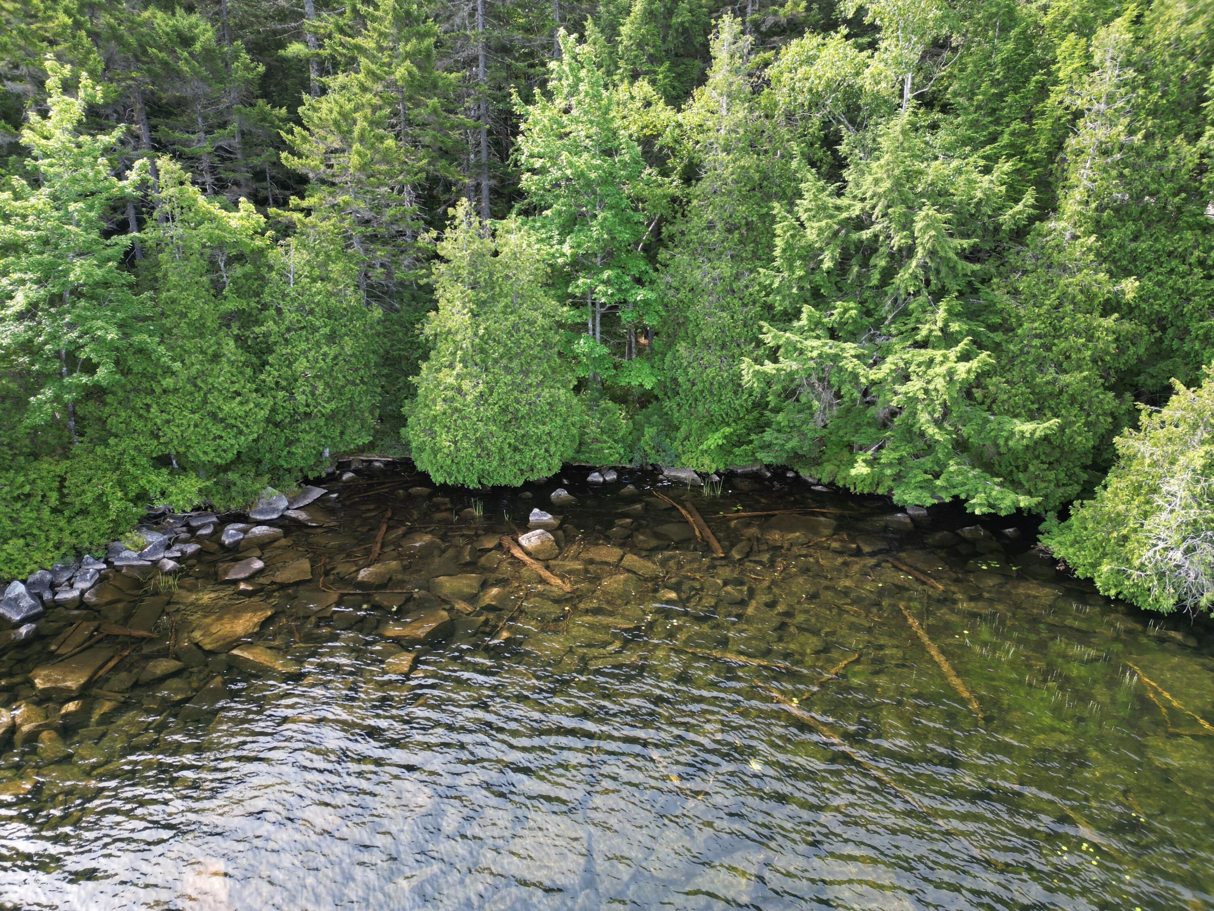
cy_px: 456
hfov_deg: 71.6
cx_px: 607
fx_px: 842
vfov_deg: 56.8
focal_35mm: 24
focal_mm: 6.72
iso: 100
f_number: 1.7
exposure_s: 1/250
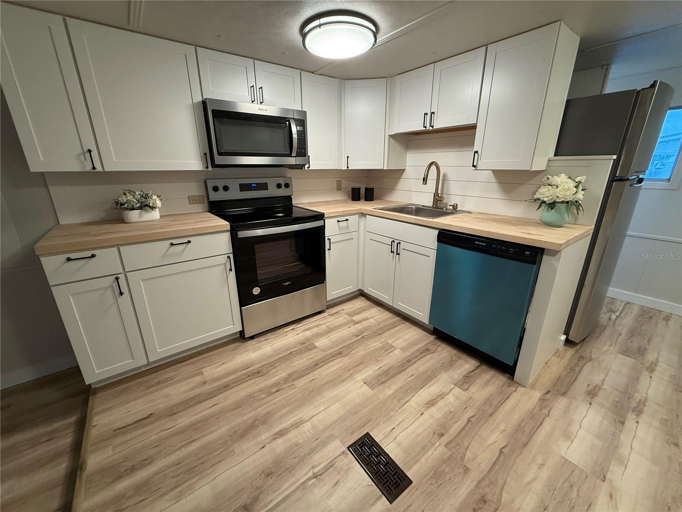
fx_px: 276
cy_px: 256
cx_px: 341
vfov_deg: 85.7
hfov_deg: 102.1
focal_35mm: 14
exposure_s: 1/120
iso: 320
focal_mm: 2.22
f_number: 2.2
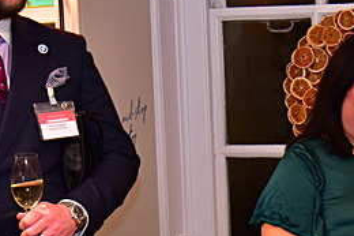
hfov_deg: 17.2
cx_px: 321
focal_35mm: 117
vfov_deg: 11.6
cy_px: 223
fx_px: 1150
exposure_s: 1/50
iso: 1600
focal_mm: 38
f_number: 5
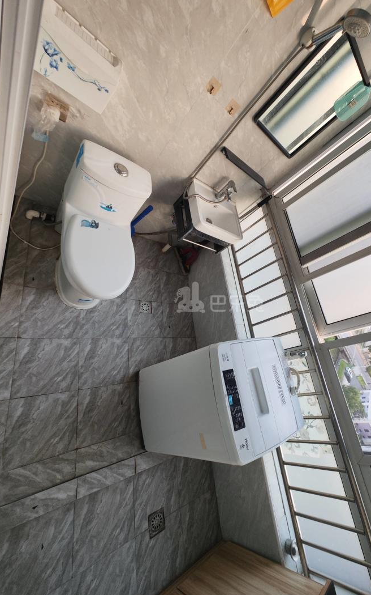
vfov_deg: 105.3
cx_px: 219
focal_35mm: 14
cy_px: 298
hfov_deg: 77.9
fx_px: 227
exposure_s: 1/50
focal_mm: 2.39
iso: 97
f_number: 2.2
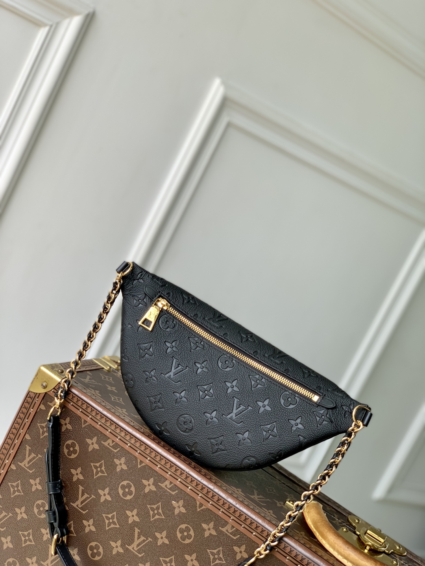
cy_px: 283
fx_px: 851
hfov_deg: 28.0
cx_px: 212
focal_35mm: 52
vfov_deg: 36.8
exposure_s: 1/153
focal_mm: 6
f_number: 2.4
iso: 16
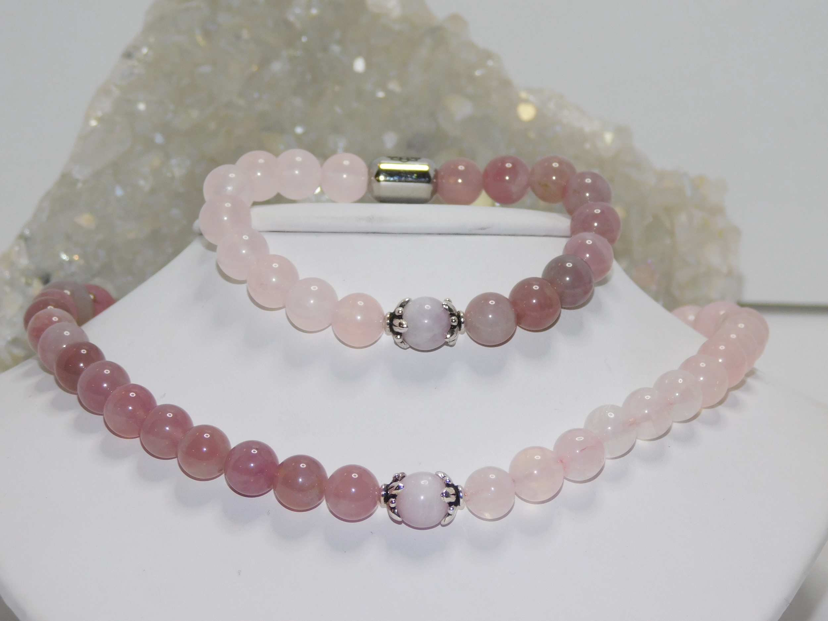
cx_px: 414
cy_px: 310
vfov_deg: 11.1
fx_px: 3205
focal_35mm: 134
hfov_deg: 14.7
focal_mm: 23.7
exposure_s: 1/60
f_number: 5
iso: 200
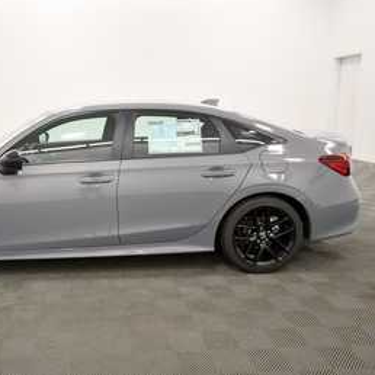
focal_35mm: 33
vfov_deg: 49.7
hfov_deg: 47.9
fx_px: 404
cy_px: 184
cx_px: 96
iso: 800
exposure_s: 1/125
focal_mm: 17
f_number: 5.3
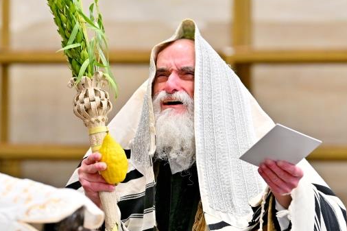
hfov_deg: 5.0
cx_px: 193
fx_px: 3941
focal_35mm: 409
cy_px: 119
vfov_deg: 3.4
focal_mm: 135
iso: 250
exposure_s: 1/320
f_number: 2.8
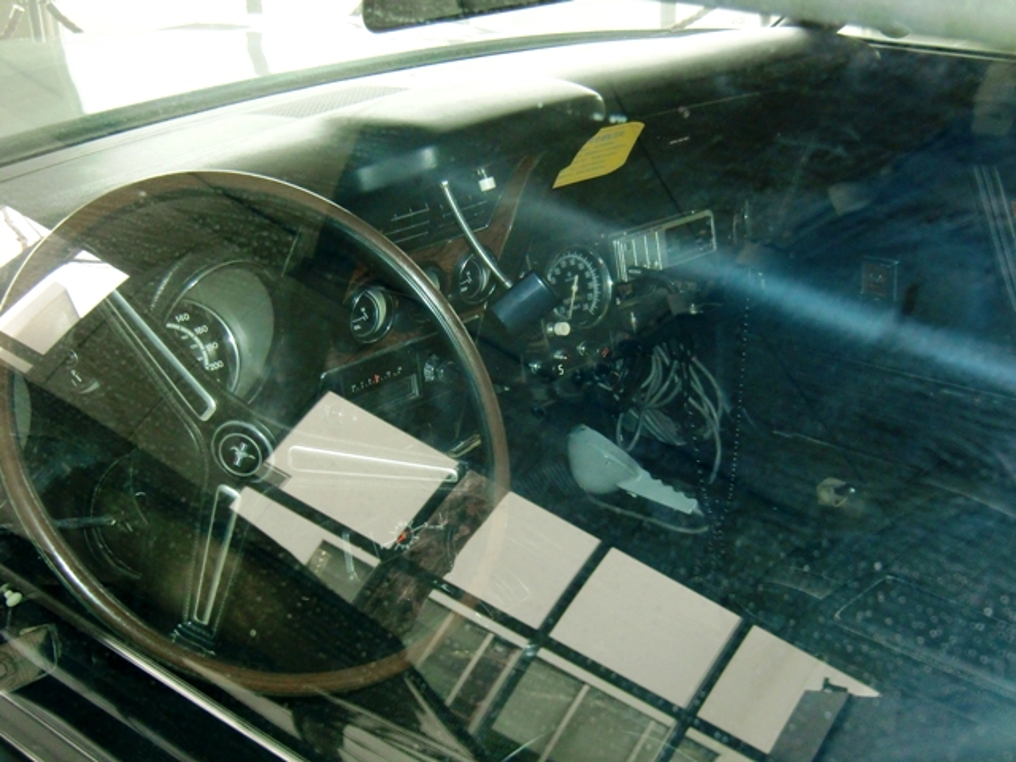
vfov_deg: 30.9
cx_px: 508
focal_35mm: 47
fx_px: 1379
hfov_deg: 40.4
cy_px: 381
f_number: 4
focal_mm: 8.4
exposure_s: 1/60
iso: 250
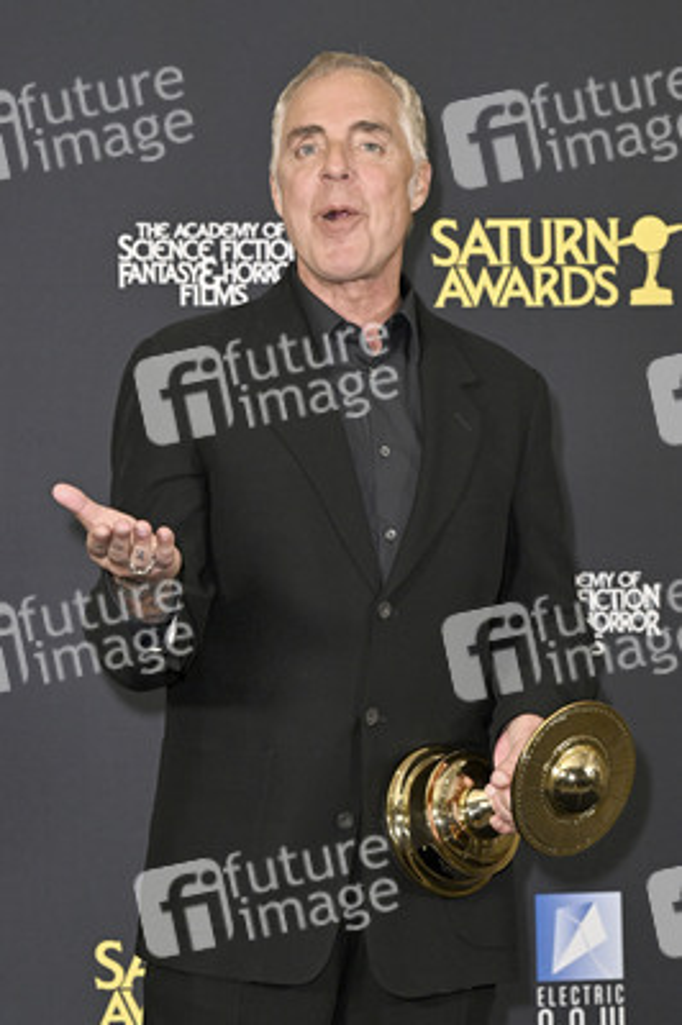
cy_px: 512
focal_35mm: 70
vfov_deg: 28.9
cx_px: 341
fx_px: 1992
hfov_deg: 19.4
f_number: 5
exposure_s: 1/320
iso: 2000
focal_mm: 70
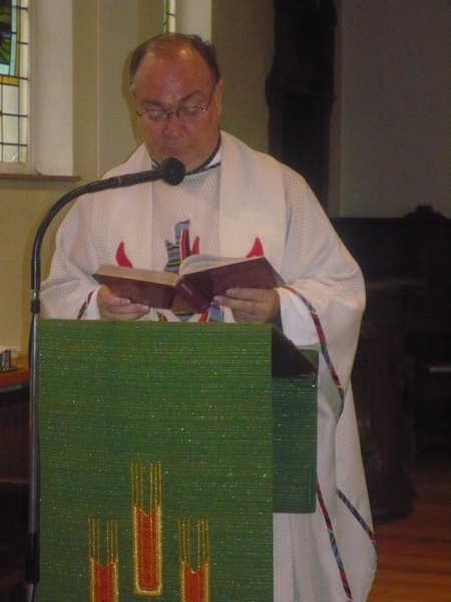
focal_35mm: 105
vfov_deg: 18.7
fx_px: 1824
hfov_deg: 14.1
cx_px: 226
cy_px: 301
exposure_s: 1/30
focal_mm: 17.4
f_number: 5
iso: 640
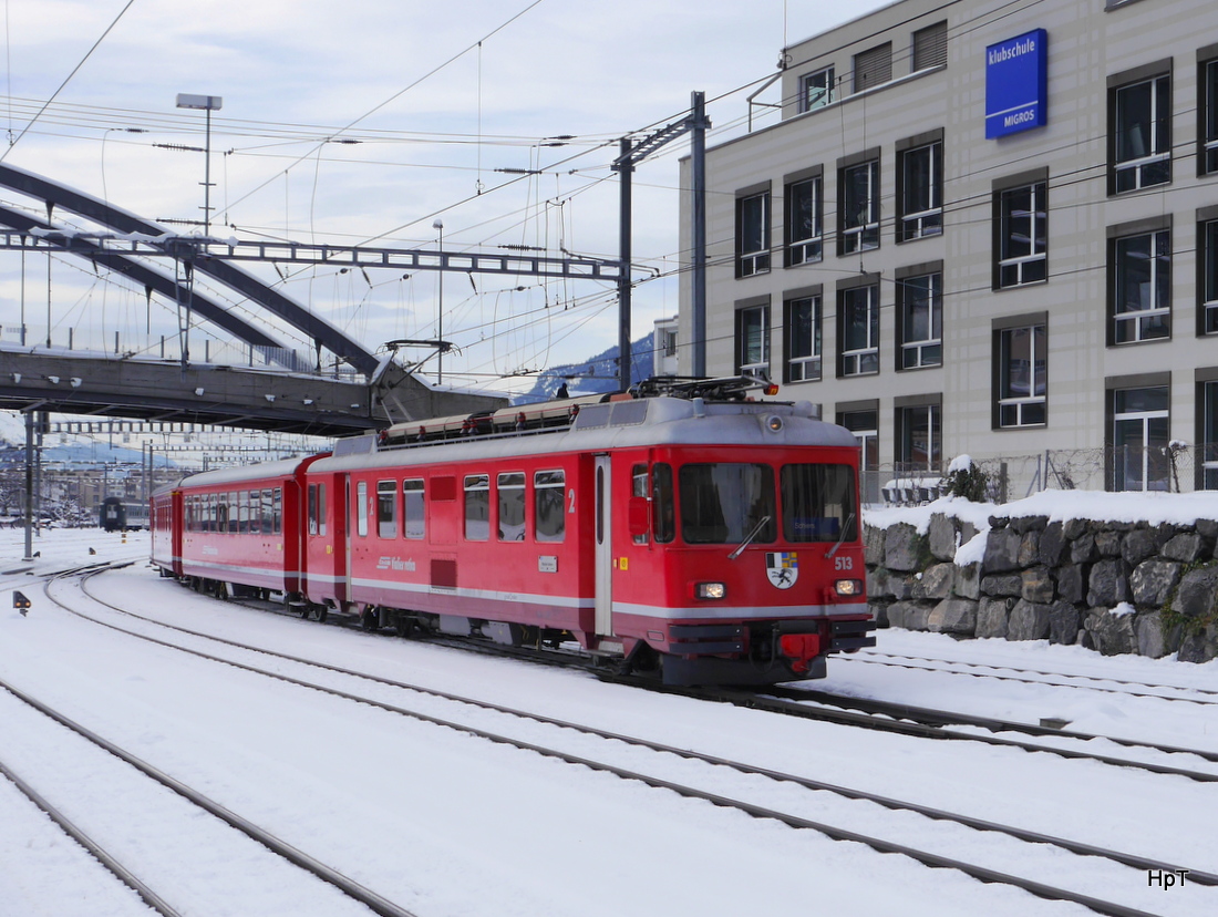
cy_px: 458
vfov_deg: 36.0
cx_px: 609
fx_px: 1409
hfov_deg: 46.7
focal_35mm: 40
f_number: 8
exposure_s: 1/400
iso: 160
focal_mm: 20
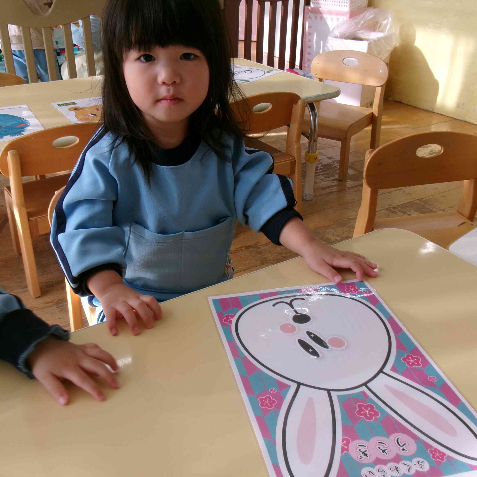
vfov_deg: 48.4
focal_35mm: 34
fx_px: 530
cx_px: 190
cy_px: 234
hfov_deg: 48.2
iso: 100
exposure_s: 1/150
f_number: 3.9
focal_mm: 5.1
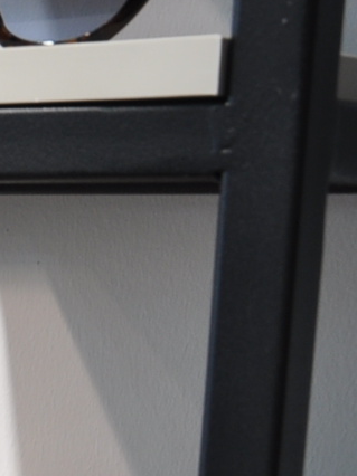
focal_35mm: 152
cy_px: 530
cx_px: -789
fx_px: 2098
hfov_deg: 8.0
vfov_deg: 12.7
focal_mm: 21
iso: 200
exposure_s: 1/50
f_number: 7.1
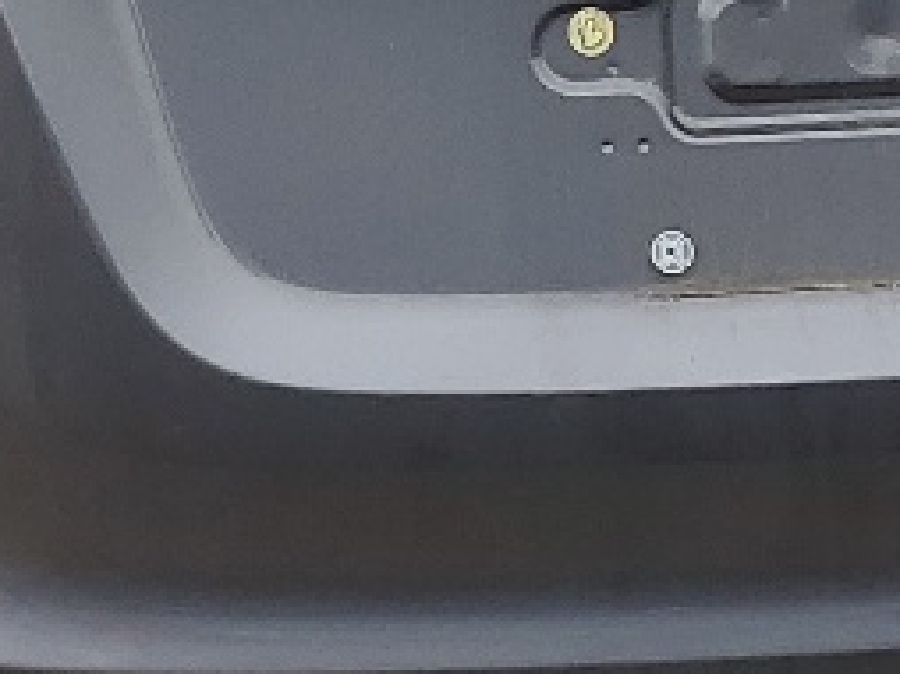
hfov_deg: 12.1
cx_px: 446
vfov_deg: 9.0
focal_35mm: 164
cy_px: 227
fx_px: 4260
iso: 50
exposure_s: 1/1111
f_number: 1.5
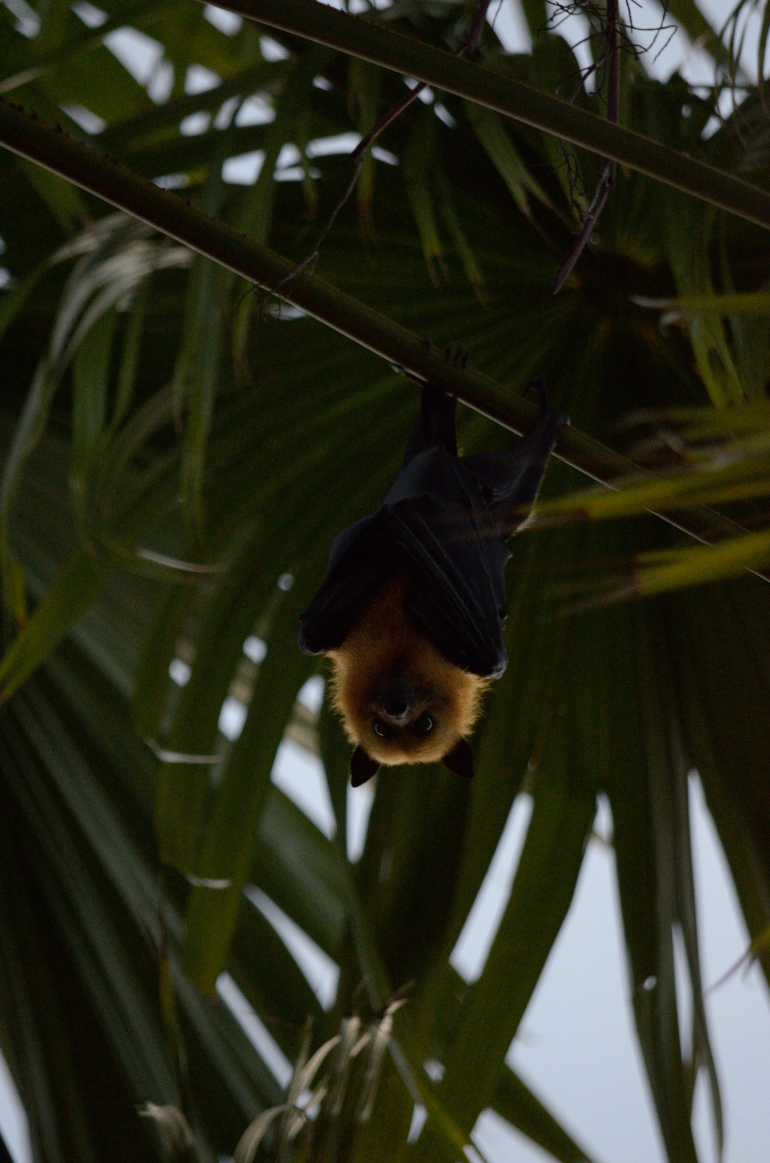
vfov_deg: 4.6
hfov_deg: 3.0
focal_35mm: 450
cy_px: 582
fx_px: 14506
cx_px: 385
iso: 3200
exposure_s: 1/400
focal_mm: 300
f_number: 6.3
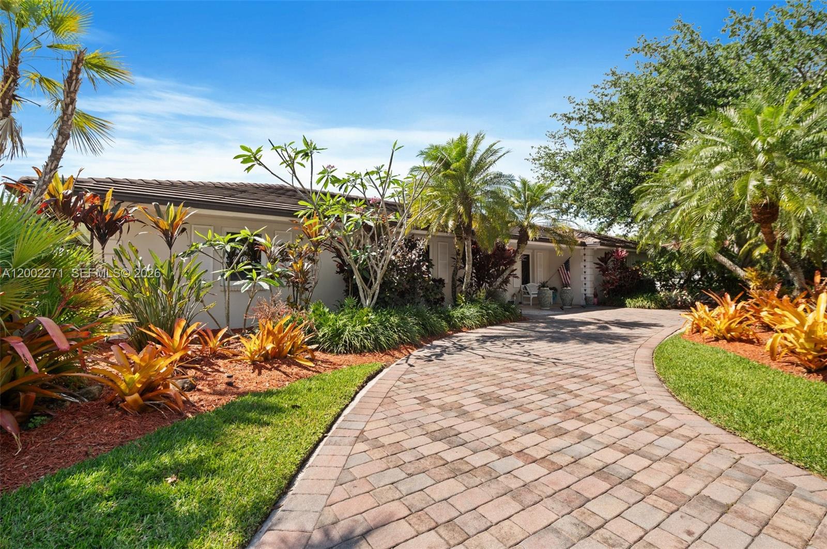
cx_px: 414
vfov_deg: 70.3
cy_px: 274
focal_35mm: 17
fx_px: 390
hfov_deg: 93.3
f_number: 8
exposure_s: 1/320
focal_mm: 17
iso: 200
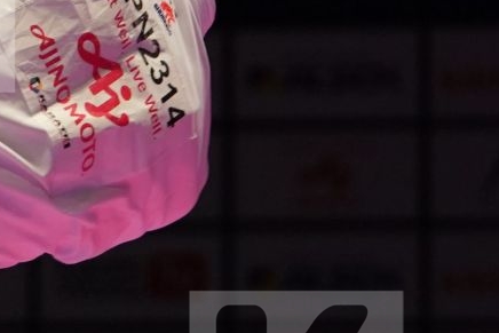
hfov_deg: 3.0
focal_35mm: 693
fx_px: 9608
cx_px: -480
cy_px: -11
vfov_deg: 2.0
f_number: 2.8
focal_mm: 112
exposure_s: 1/1000
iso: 1250
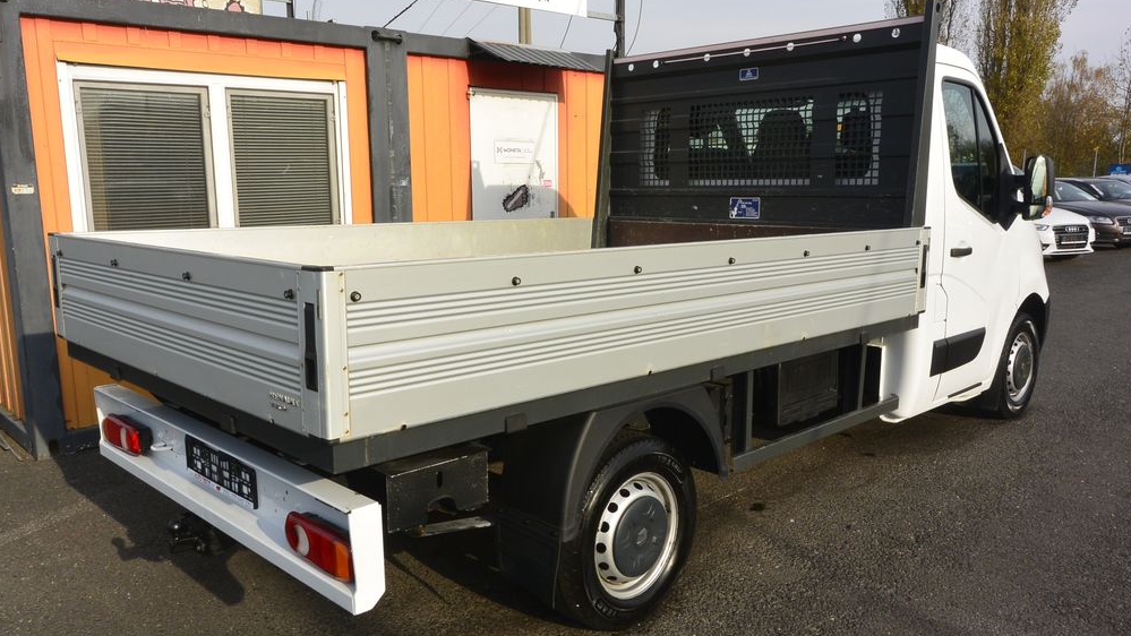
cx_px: 565
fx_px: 870
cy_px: 326
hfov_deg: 66.1
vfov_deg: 40.2
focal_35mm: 29
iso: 160
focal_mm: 10
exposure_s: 1/250
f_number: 9
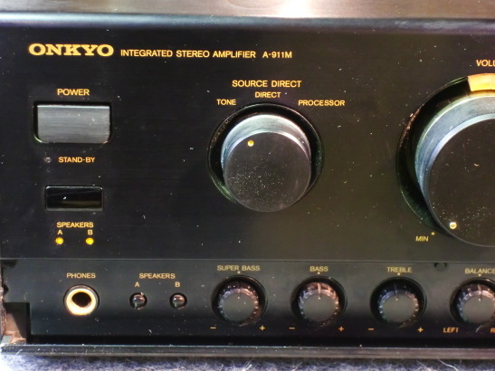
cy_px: 185
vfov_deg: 11.3
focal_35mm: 131
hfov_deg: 15.1
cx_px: 246
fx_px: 1873
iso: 400
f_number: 5.8
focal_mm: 19.6
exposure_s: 1/2
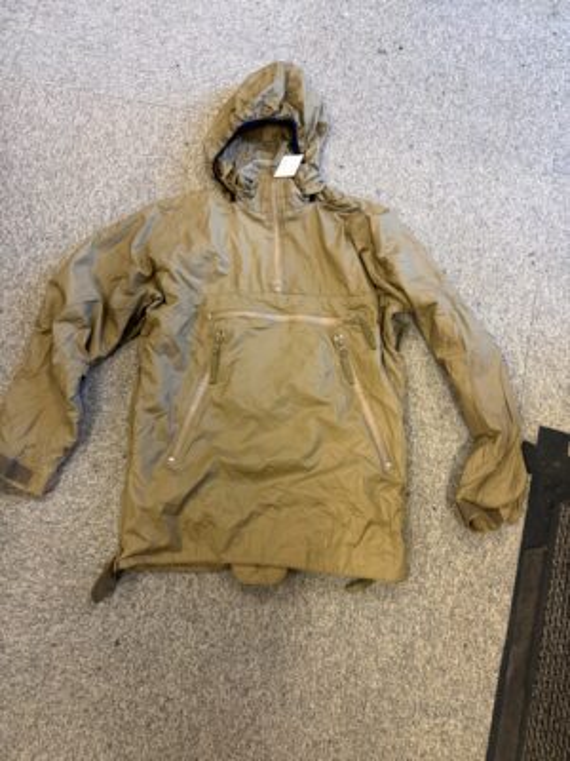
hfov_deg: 56.8
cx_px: 285
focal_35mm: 24
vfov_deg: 71.6
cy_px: 380
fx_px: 527
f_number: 1.78
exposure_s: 1/50
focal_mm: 6.76
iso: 160
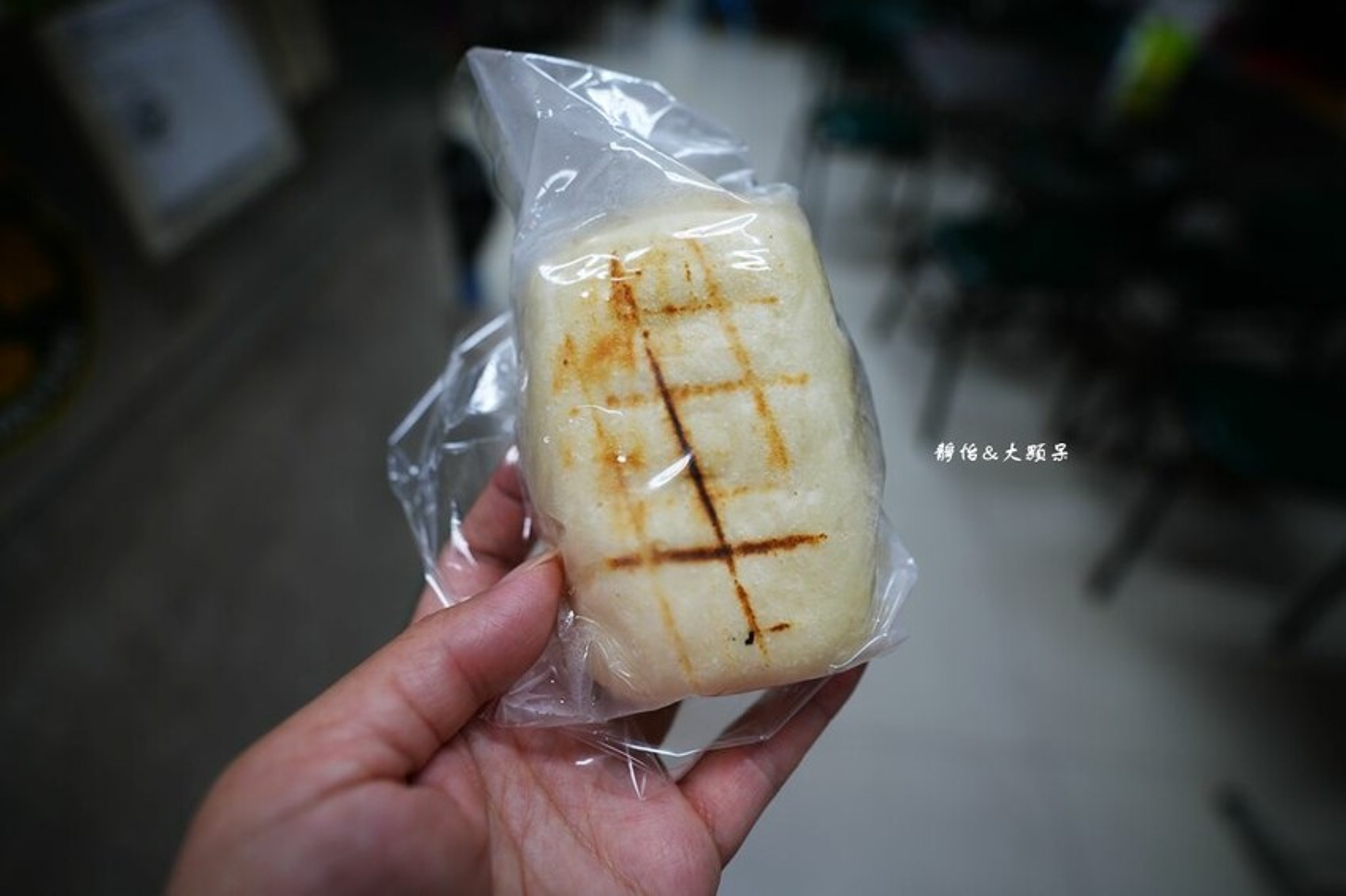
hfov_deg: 93.3
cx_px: 673
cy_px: 448
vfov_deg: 70.4
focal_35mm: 17
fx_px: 635
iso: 200
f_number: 2.8
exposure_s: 1/30
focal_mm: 17
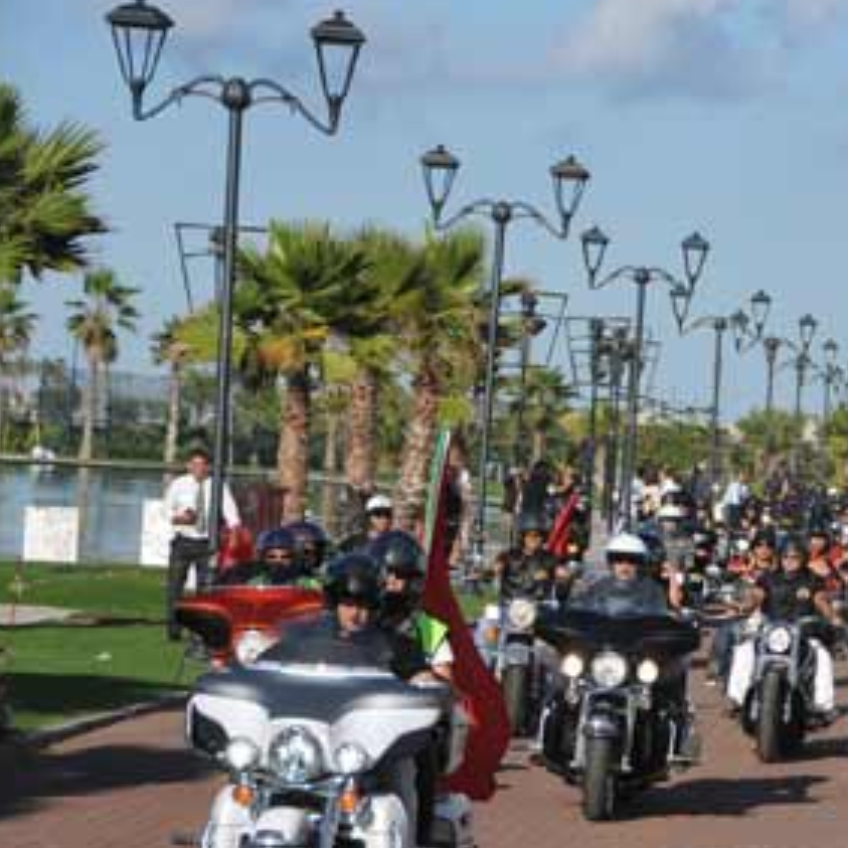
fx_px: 5457
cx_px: 842
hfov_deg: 8.8
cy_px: 484
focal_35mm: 197
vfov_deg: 8.9
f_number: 5.6
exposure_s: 1/1600
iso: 250
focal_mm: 75
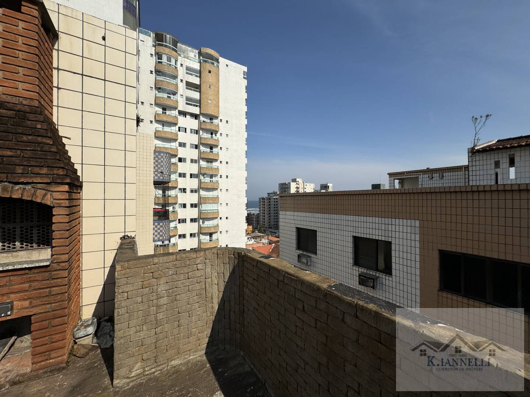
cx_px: 265
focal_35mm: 14
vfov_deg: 85.7
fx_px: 214
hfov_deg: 102.1
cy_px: 198
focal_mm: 2.22
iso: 50
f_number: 2.2
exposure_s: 1/3906
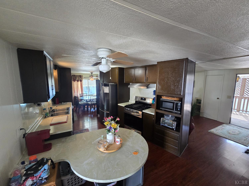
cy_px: 93
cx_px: 124
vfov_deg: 89.9
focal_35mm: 13
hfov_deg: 106.2
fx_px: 94
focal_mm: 2.2
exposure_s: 1/60
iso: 400
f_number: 2.2
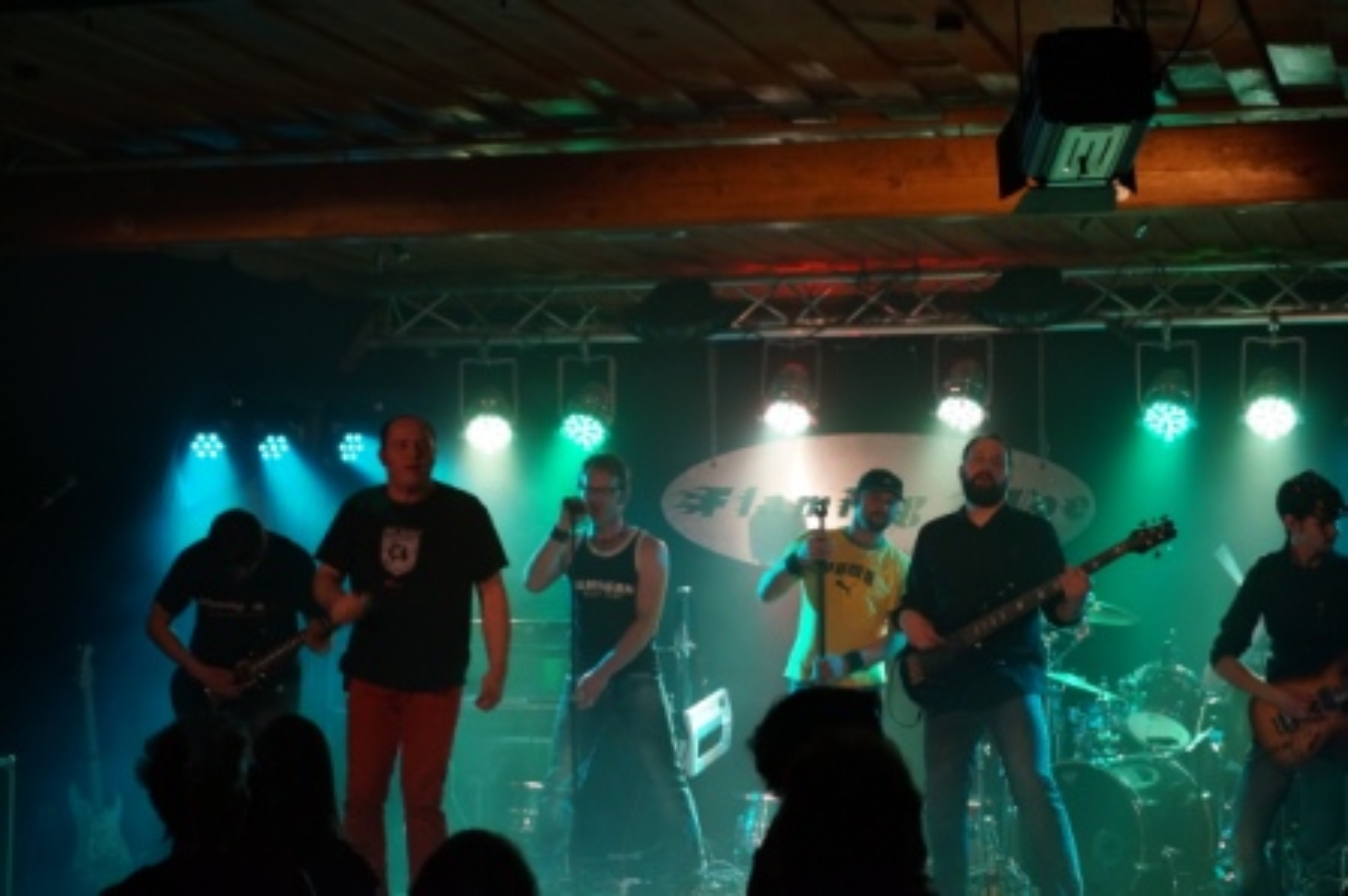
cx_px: 674
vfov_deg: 18.2
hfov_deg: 27.0
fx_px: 2806
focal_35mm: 75
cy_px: 448
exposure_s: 1/80
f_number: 5.6
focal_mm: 50
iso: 2000
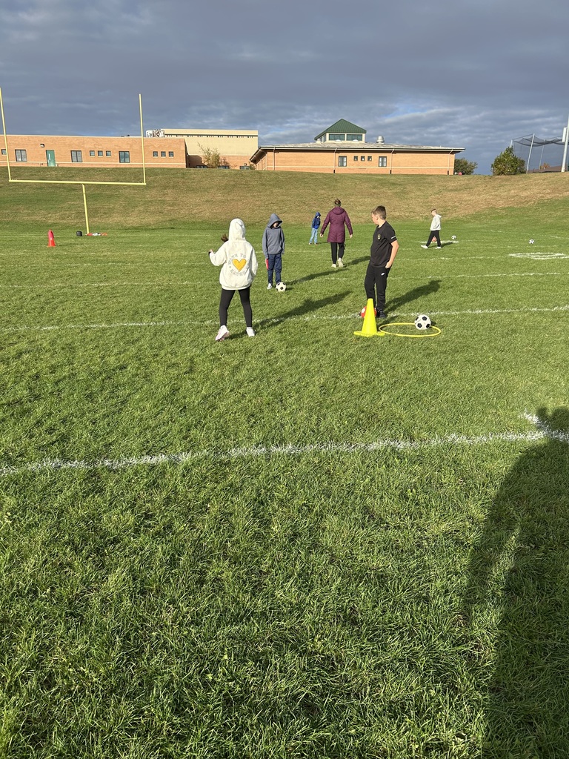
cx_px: 284
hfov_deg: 53.1
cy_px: 380
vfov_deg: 67.3
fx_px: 570
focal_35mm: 26
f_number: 1.5
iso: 50
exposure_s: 1/2695
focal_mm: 5.7
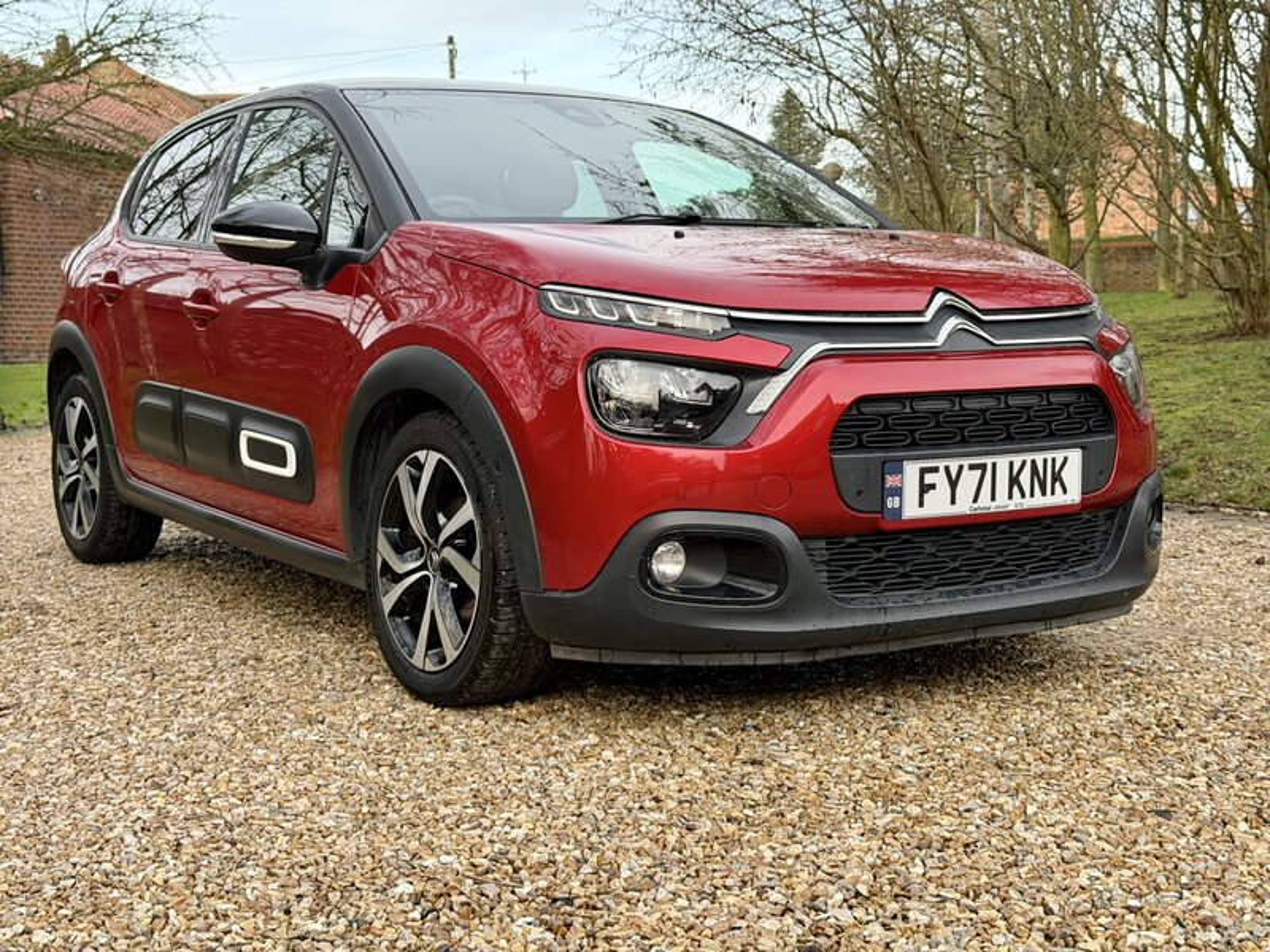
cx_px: 635
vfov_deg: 30.3
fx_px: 1761
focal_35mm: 48
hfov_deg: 39.7
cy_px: 476
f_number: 1.78
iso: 80
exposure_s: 1/400
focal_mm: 6.76
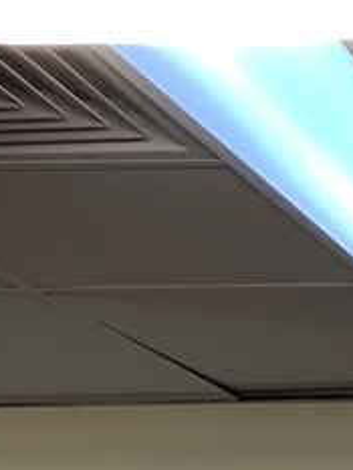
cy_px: 950
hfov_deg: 9.3
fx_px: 1943
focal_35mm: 143
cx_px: 847
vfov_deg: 12.2
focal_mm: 4.25
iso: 80
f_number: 1.8
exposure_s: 1/100
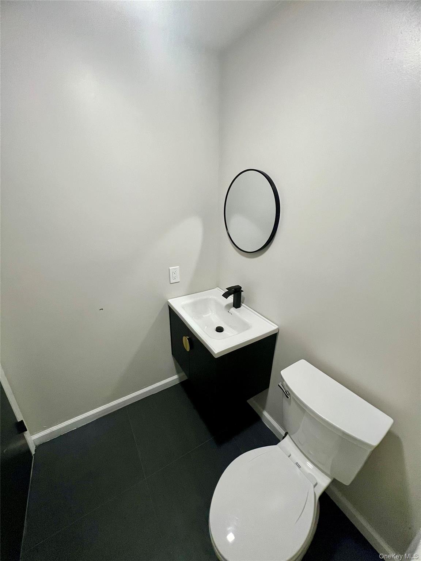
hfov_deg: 89.9
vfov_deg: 106.2
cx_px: 210
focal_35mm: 13
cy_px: 280
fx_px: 211
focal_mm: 1.57
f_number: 1.8
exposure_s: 1/60
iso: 400
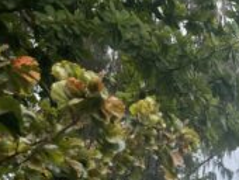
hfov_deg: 17.0
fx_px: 691
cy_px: 324
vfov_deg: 13.3
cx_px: 397
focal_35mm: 100
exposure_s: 1/1109
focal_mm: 5.1
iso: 32
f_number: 1.6
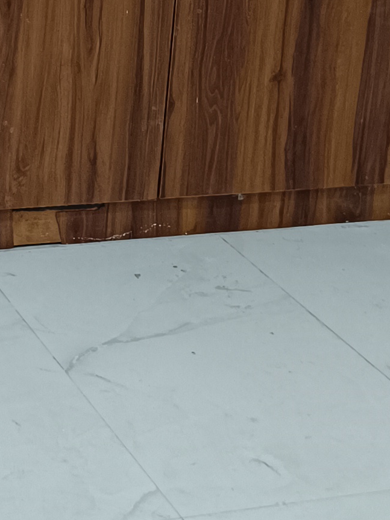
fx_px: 1712
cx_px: -25
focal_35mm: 114
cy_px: 24
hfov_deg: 12.8
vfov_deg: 17.0
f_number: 1.88
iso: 413
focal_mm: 5.59
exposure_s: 1/50.1
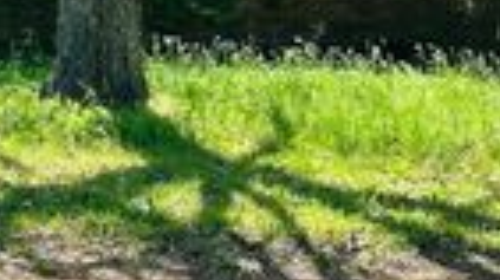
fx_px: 1232
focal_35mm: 93
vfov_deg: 12.6
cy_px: -69
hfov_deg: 21.5
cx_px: -85
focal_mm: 6.86
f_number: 1.78
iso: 80
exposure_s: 1/1433
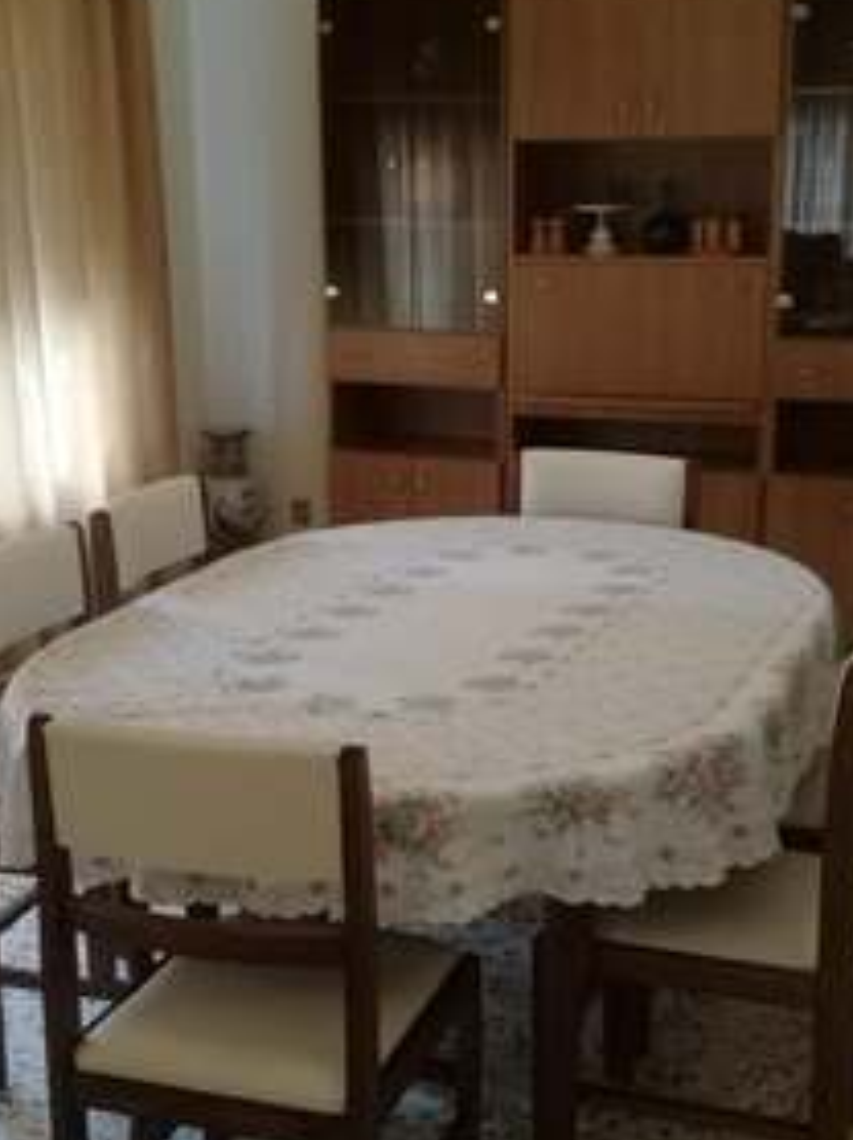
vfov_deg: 37.5
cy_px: 642
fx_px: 1678
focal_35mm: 51
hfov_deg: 28.5
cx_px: 457
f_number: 2.2
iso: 160
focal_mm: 3.3
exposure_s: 1/40
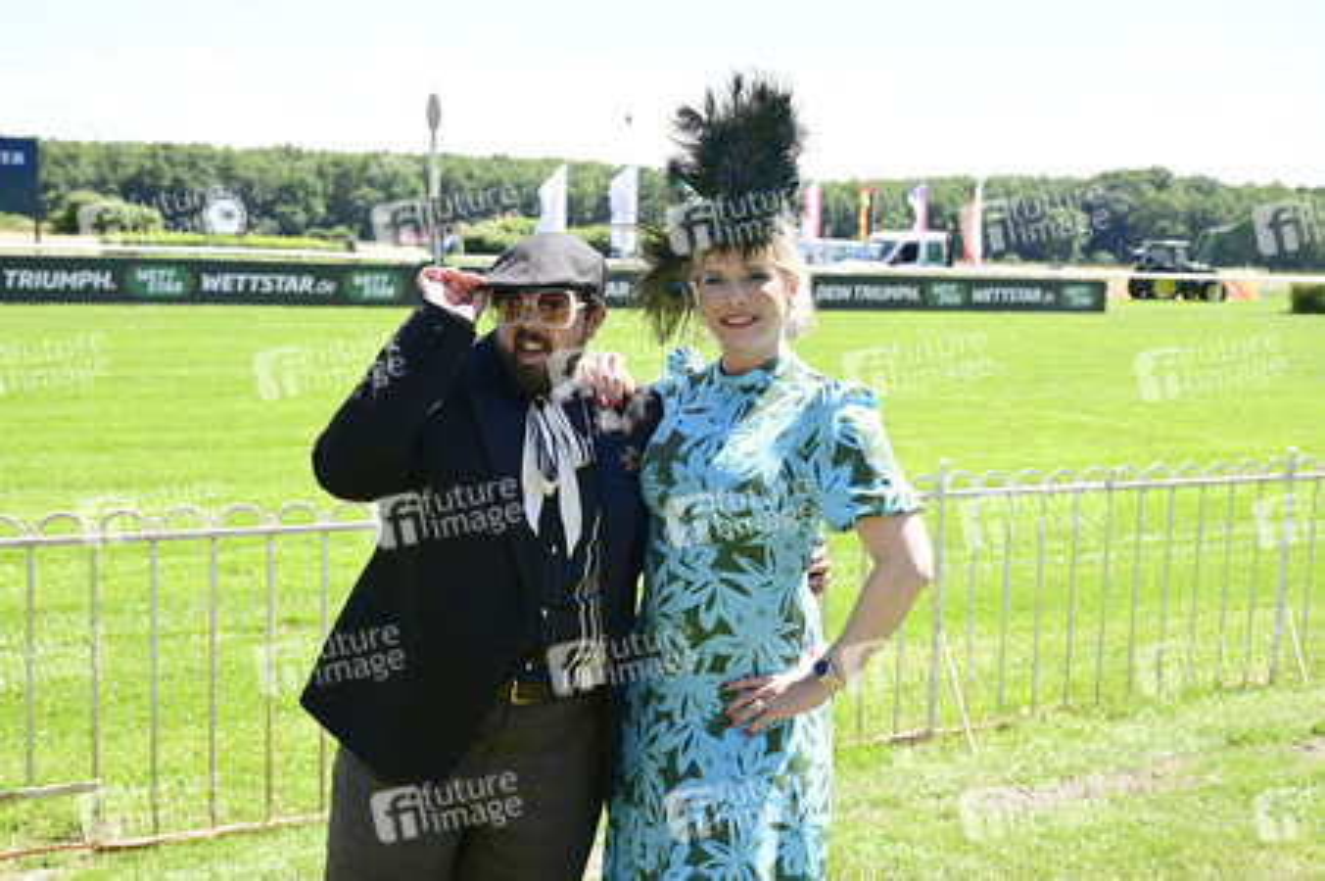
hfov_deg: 45.5
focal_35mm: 43
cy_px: 440
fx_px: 1581
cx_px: 662
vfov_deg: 31.1
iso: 100
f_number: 5.6
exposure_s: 1/200
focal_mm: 43
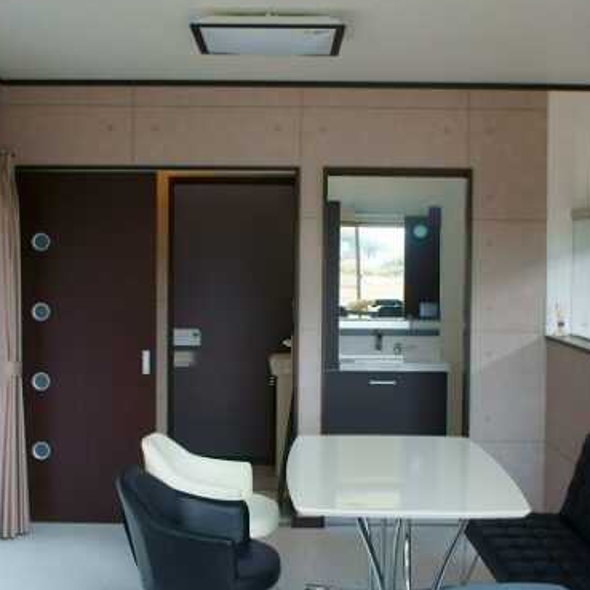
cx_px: 291
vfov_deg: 32.2
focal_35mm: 53
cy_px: 284
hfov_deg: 32.2
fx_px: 1022
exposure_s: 1/80
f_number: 6.3
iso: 400
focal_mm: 20
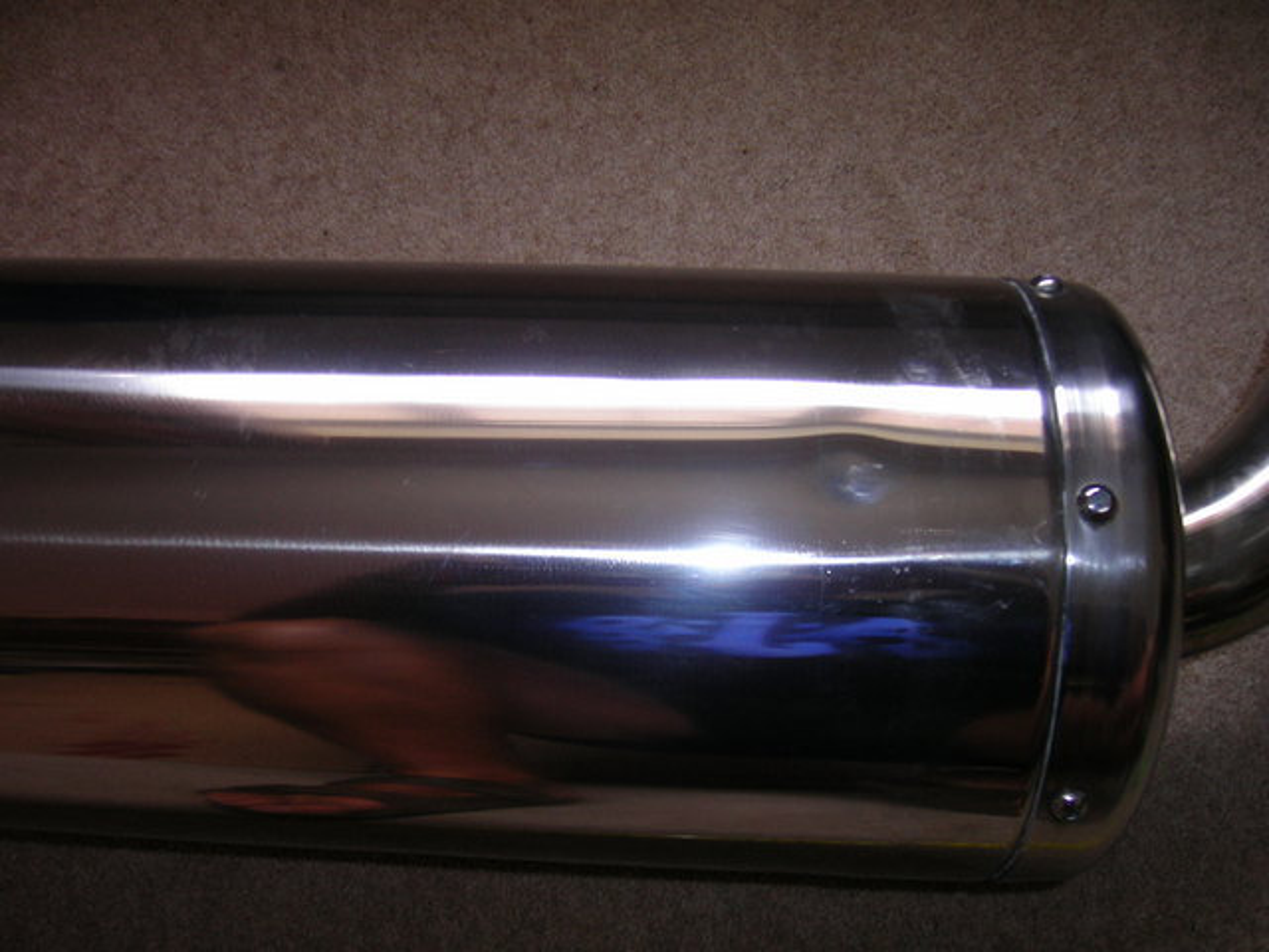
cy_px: 476
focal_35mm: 36
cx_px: 634
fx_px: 1320
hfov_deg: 51.4
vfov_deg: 39.7
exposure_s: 1/60
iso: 100
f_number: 2.8
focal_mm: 60
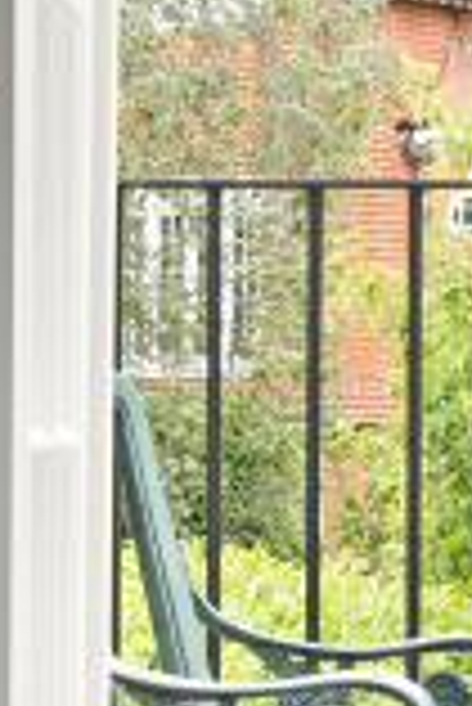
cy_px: 420
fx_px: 3709
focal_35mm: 189
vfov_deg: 10.9
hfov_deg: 7.2
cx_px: 728
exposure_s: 1/25
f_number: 11
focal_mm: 29
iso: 320
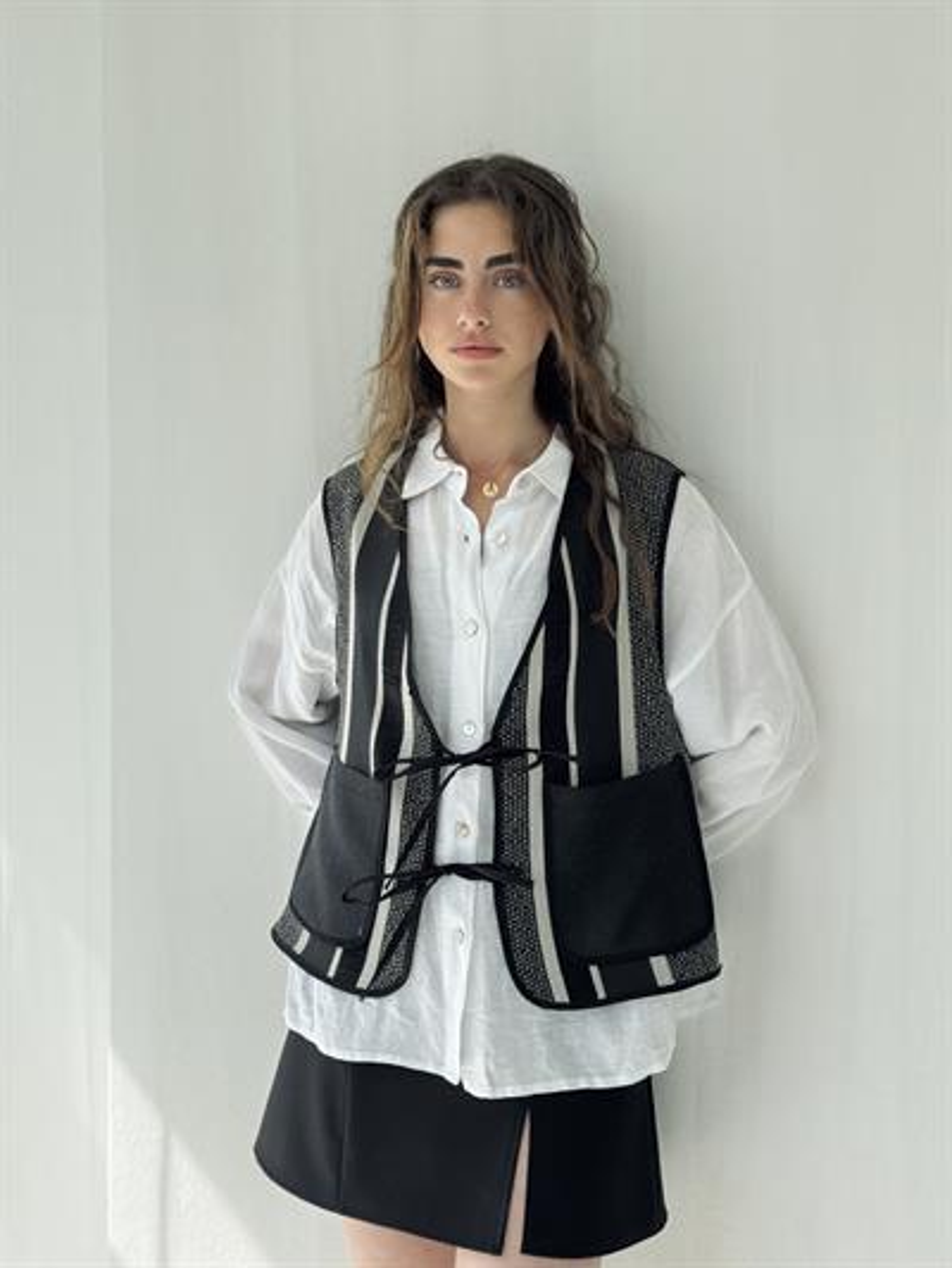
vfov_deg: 39.6
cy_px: 634
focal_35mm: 48
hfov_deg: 30.3
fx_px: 1759
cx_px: 476
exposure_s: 1/783
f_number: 1.78
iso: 64
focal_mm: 6.76
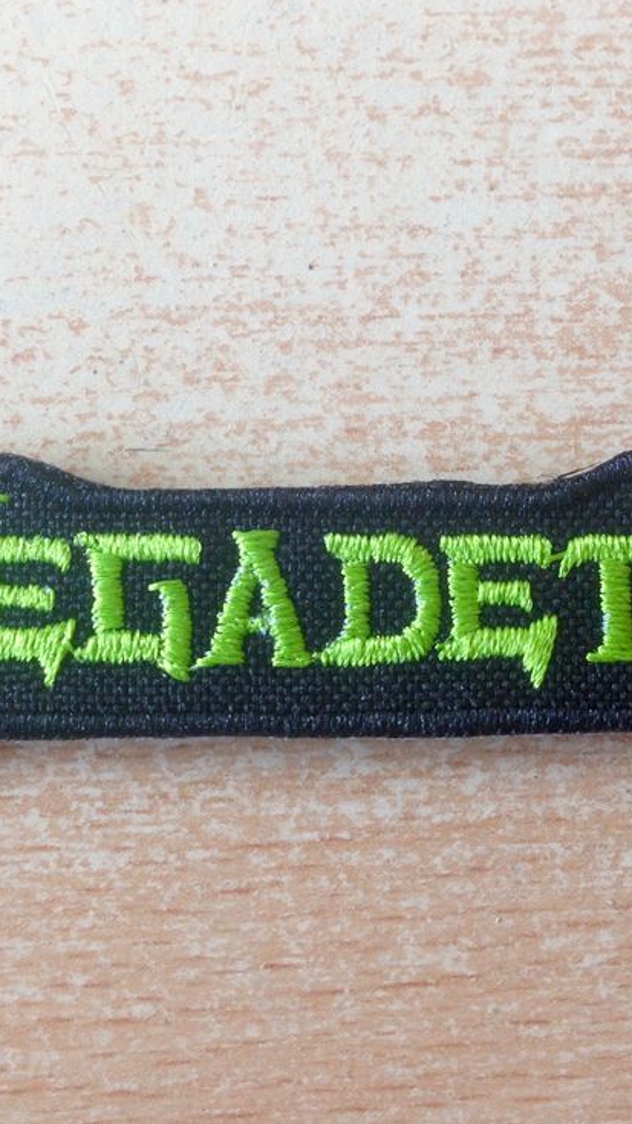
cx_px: 292
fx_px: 1459
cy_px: 556
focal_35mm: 49
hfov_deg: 24.4
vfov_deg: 42.1
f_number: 2.4
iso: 50
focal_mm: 4.12
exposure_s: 1/40
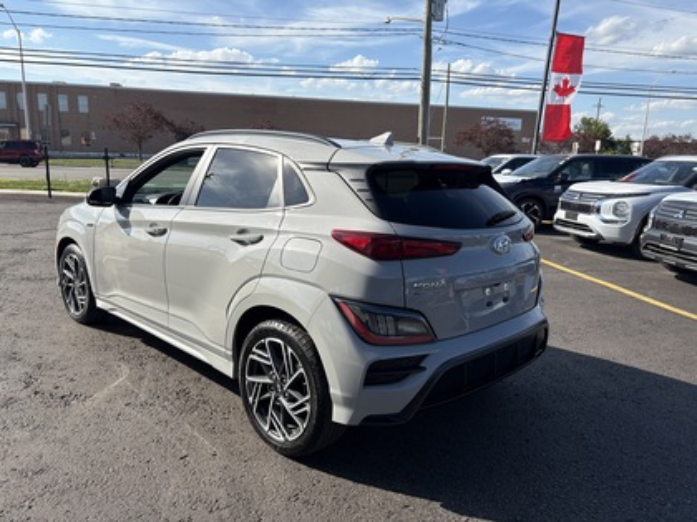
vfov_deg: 53.1
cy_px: 261
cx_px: 348
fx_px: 524
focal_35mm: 26
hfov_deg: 67.3
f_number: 1.6
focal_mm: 5.96
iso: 50
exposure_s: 1/2985
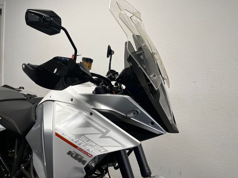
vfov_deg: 53.1
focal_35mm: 26
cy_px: 89
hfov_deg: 67.3
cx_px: 119
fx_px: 179
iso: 80
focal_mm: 5.1
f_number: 1.6
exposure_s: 1/100
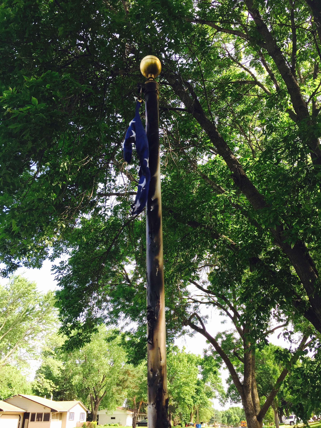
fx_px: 359
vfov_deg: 61.7
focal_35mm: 29
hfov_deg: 48.2
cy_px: 214
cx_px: 160
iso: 32
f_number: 2.2
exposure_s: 1/370
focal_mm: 4.15
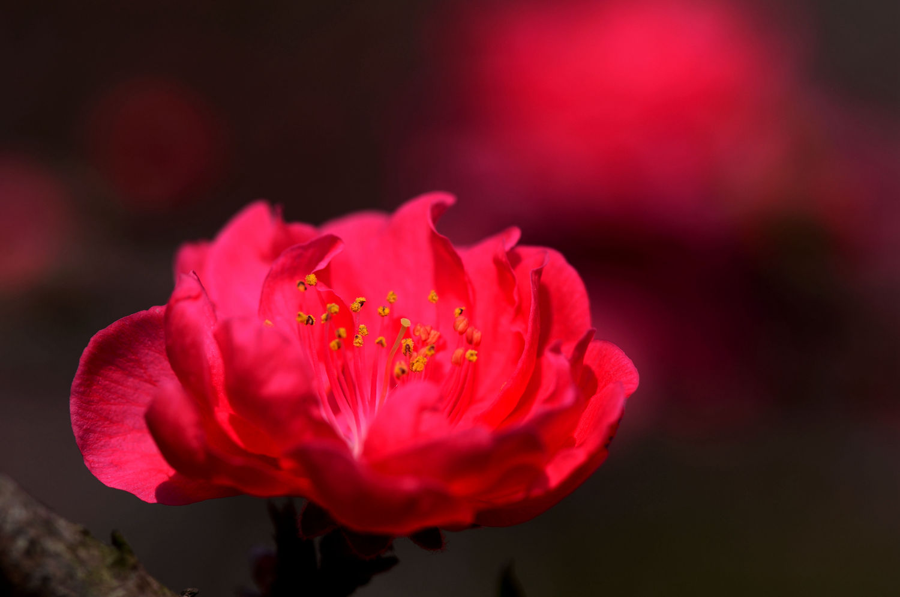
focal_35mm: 158
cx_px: 450
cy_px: 298
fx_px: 3930
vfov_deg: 8.7
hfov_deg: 13.1
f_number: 5.6
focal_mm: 105
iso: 100
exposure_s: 1/500
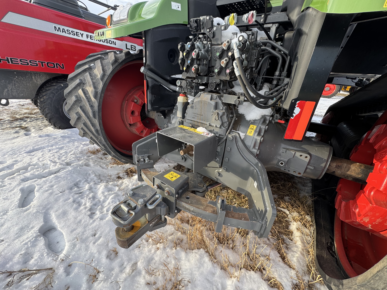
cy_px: 145
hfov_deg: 102.1
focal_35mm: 14
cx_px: 194
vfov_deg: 85.7
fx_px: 157
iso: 40
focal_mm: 2.22
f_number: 2.2
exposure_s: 1/155
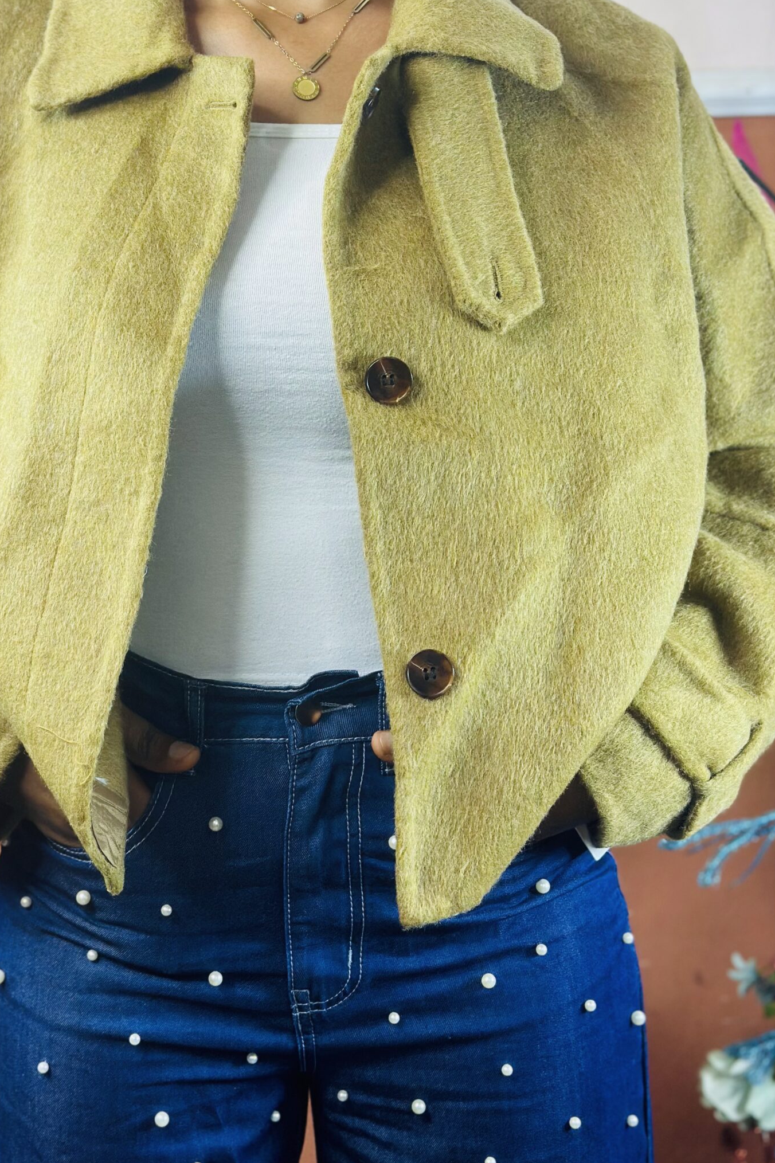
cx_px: 279
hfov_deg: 21.5
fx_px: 2035
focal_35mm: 63
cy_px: 437
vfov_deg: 31.8
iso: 125
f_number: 1.78
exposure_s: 1/100
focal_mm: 6.86
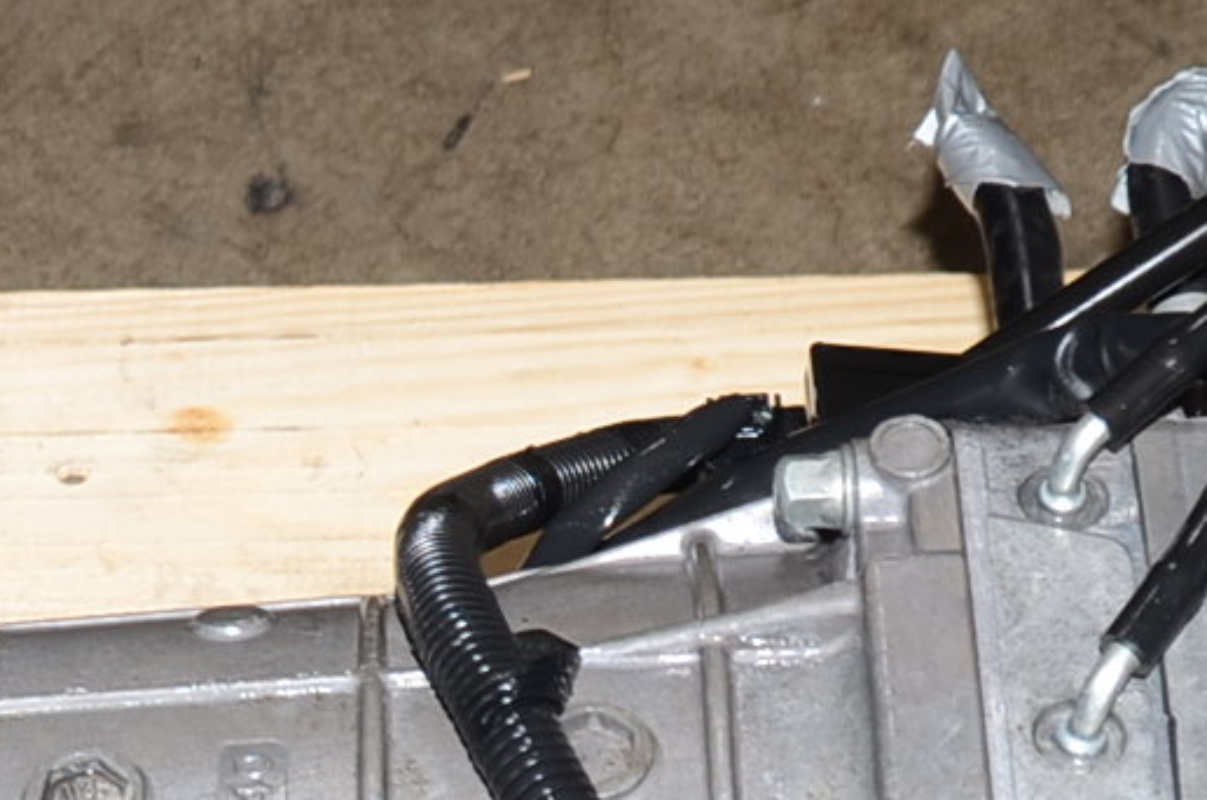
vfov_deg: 7.9
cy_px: 915
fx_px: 5756
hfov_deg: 11.9
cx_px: 98
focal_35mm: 172
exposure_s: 1/100
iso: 100
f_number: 4.5
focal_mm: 24
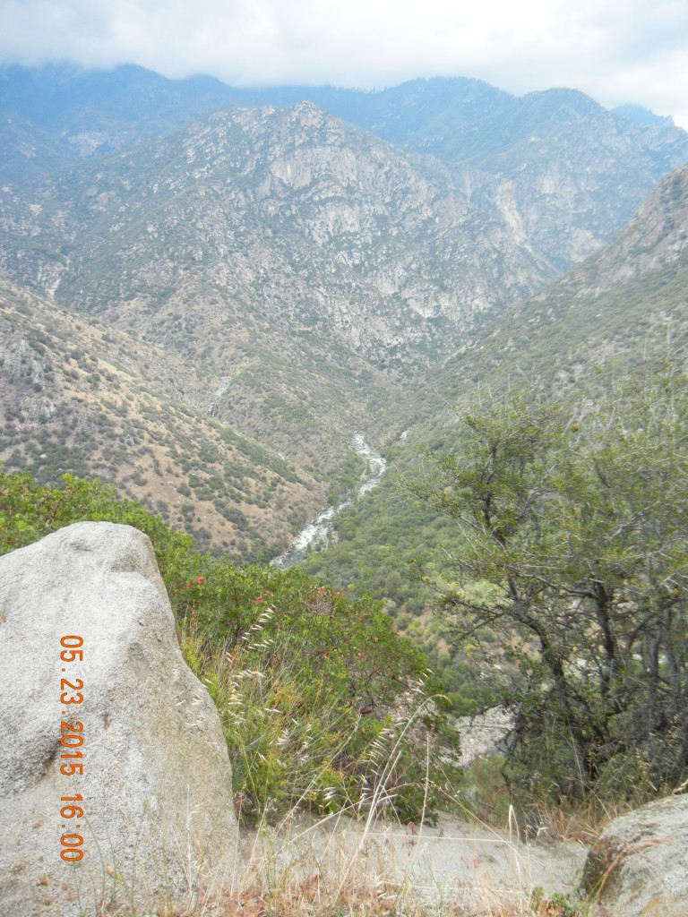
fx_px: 795
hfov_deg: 46.8
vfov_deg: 60.0
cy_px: 458
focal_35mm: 30
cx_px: 344
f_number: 3.5
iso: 160
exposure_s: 1/608
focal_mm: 5.4
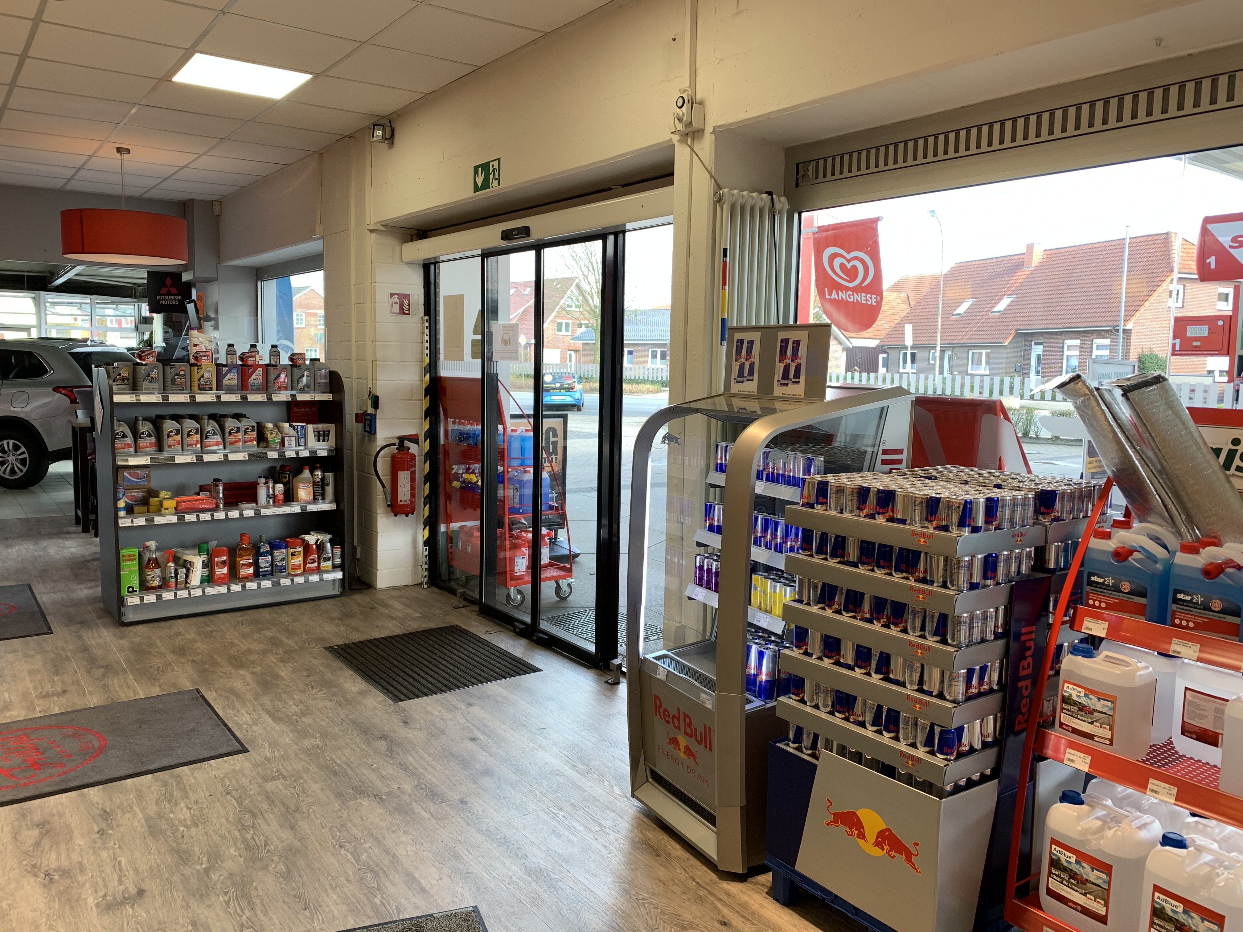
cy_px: 466
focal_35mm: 26
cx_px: 622
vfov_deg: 53.1
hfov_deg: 67.3
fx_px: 934
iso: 40
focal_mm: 4.25
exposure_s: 1/100
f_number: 1.8
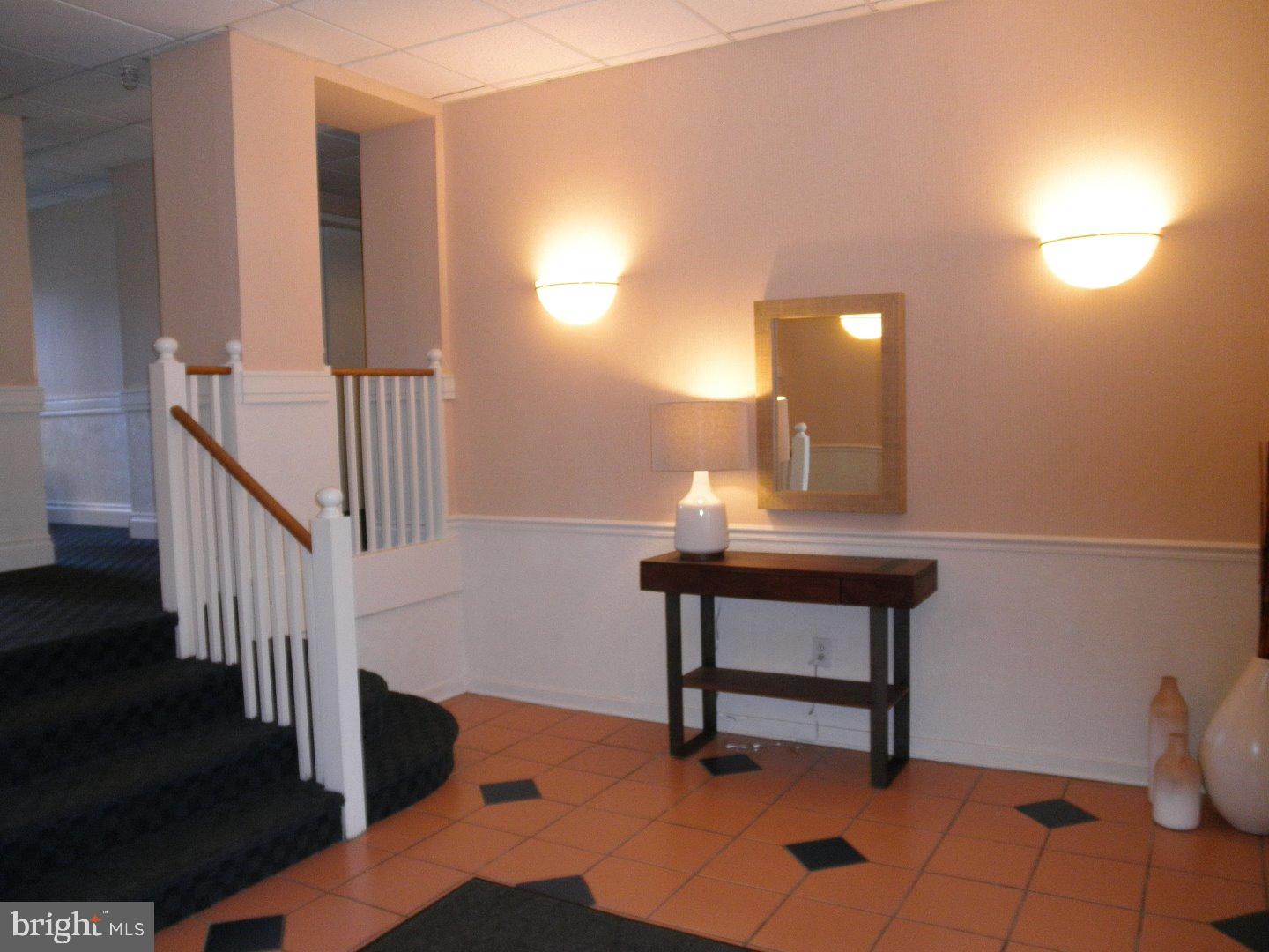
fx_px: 1026
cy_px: 476
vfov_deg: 49.7
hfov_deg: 63.4
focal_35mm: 28
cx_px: 634
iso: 200
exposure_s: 1/30
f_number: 3
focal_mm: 5
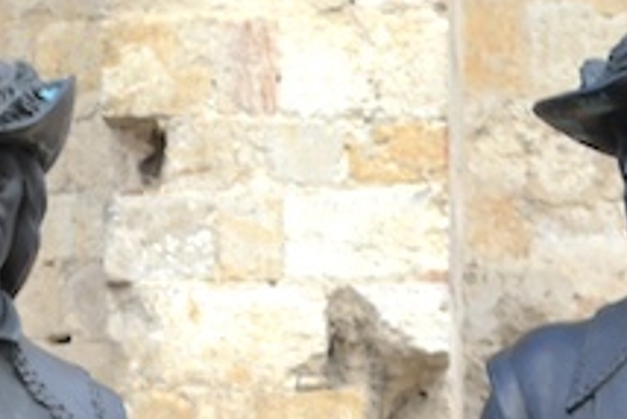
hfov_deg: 4.8
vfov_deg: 3.2
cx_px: 190
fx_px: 7529
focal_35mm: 432
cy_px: 782
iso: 200
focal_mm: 50
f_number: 5.6
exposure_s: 1/160
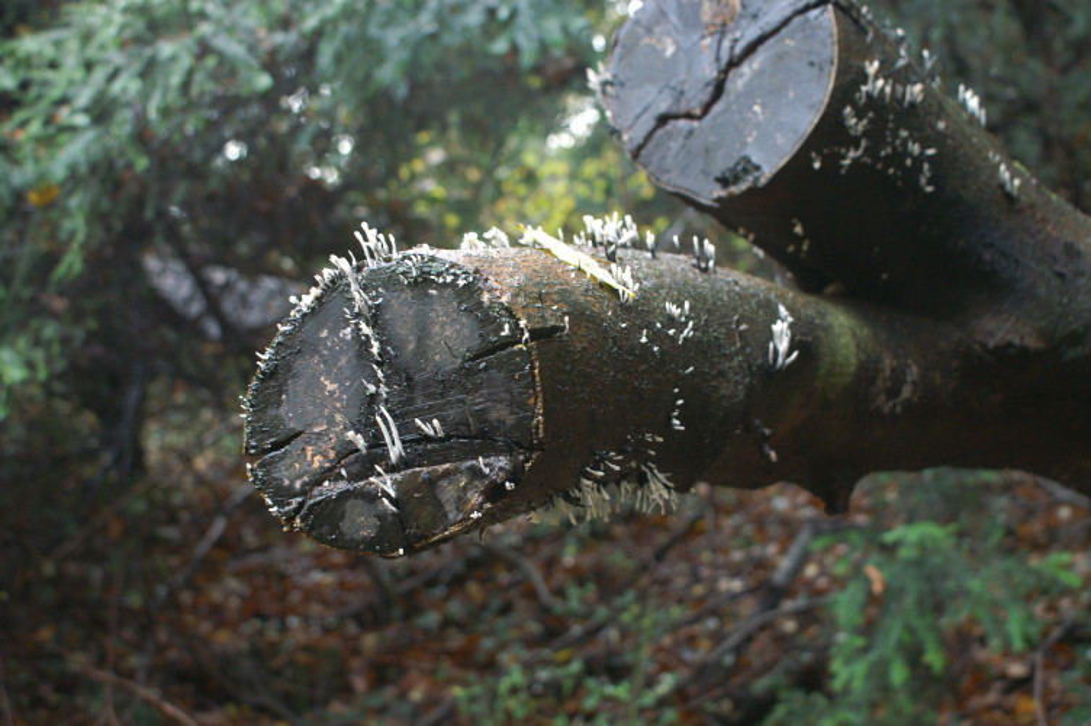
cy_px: 363
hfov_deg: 37.9
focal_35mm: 52
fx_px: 1590
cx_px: 546
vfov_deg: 25.7
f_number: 5.6
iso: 400
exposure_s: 1/8
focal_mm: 35
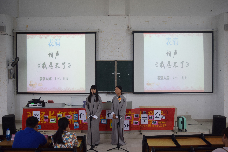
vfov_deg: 36.9
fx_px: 228
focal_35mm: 36
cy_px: 76
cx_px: 114
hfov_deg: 53.1
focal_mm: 24
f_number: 4
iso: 400
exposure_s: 1/60
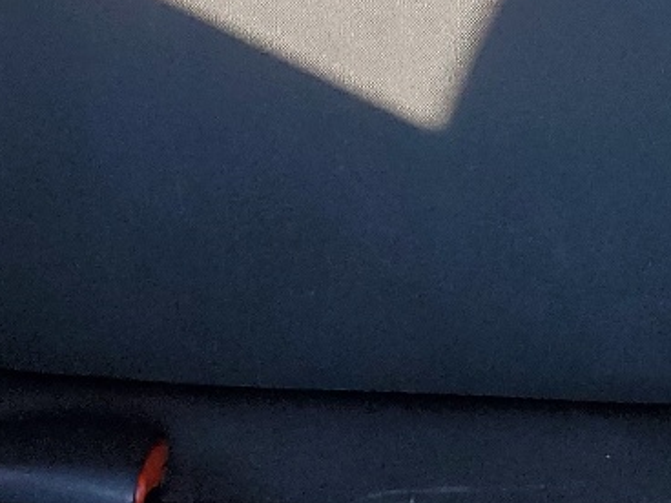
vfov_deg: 11.6
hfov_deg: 17.4
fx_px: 2190
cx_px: 387
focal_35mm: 113
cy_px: -539
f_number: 1.5
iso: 97
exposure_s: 1/120
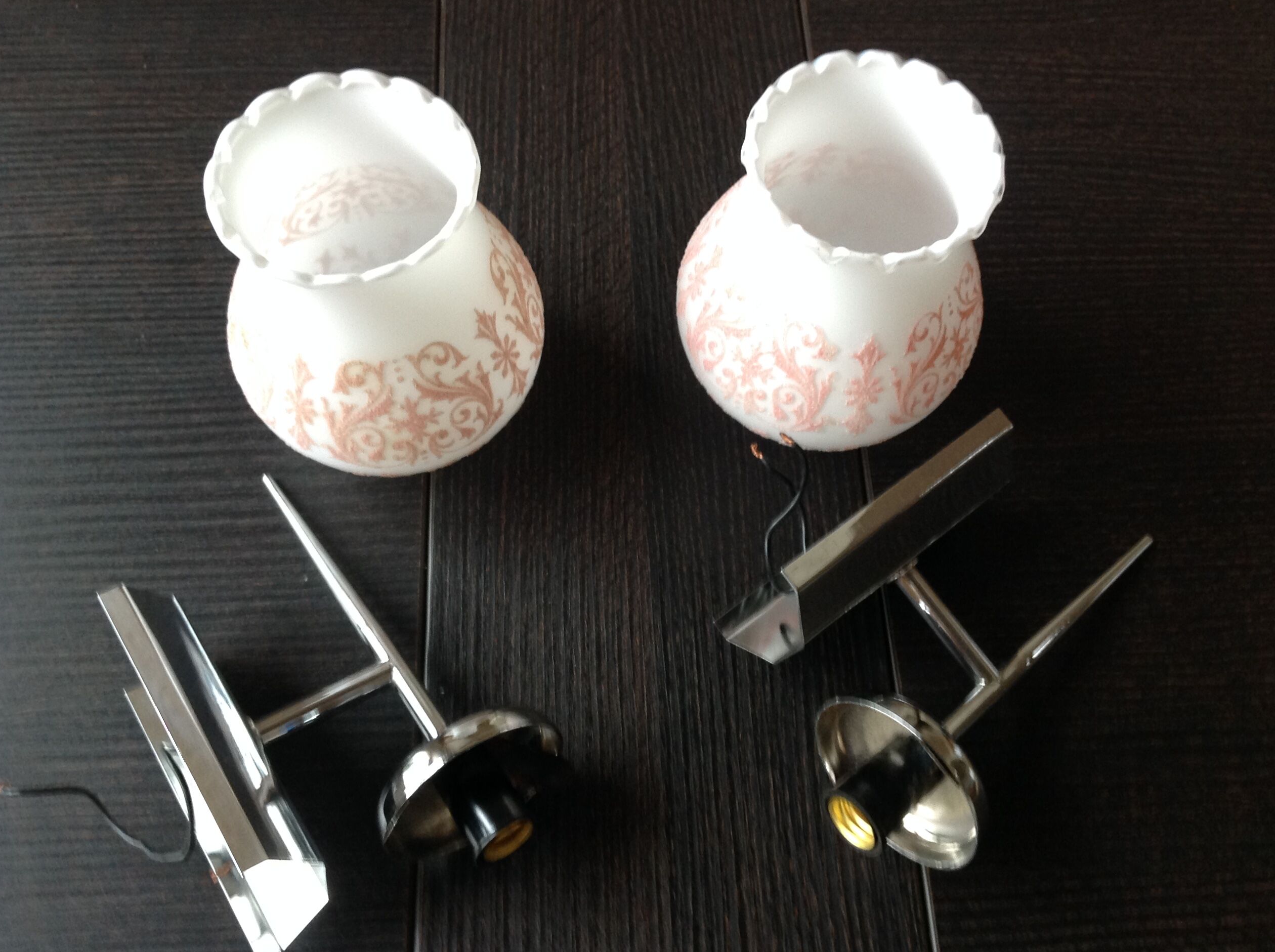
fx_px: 1324
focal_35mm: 36
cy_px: 470
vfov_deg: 39.6
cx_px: 644
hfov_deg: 51.4
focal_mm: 4.28
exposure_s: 1/15
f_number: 2.4
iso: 125
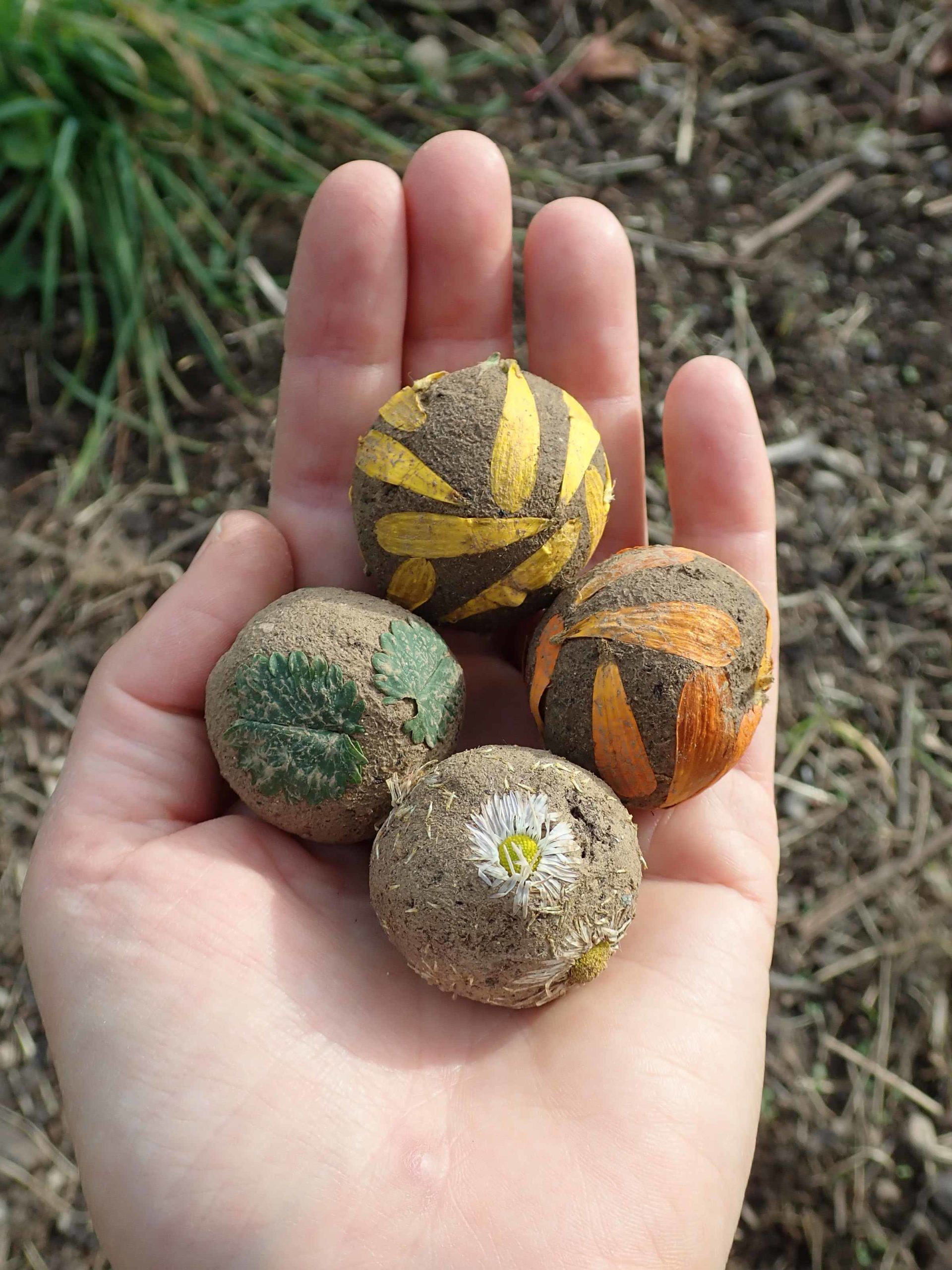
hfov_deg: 46.8
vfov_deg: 60.0
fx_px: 1100
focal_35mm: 30
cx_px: 476
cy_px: 635
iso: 100
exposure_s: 1/320
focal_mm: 5.5
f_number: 3.2
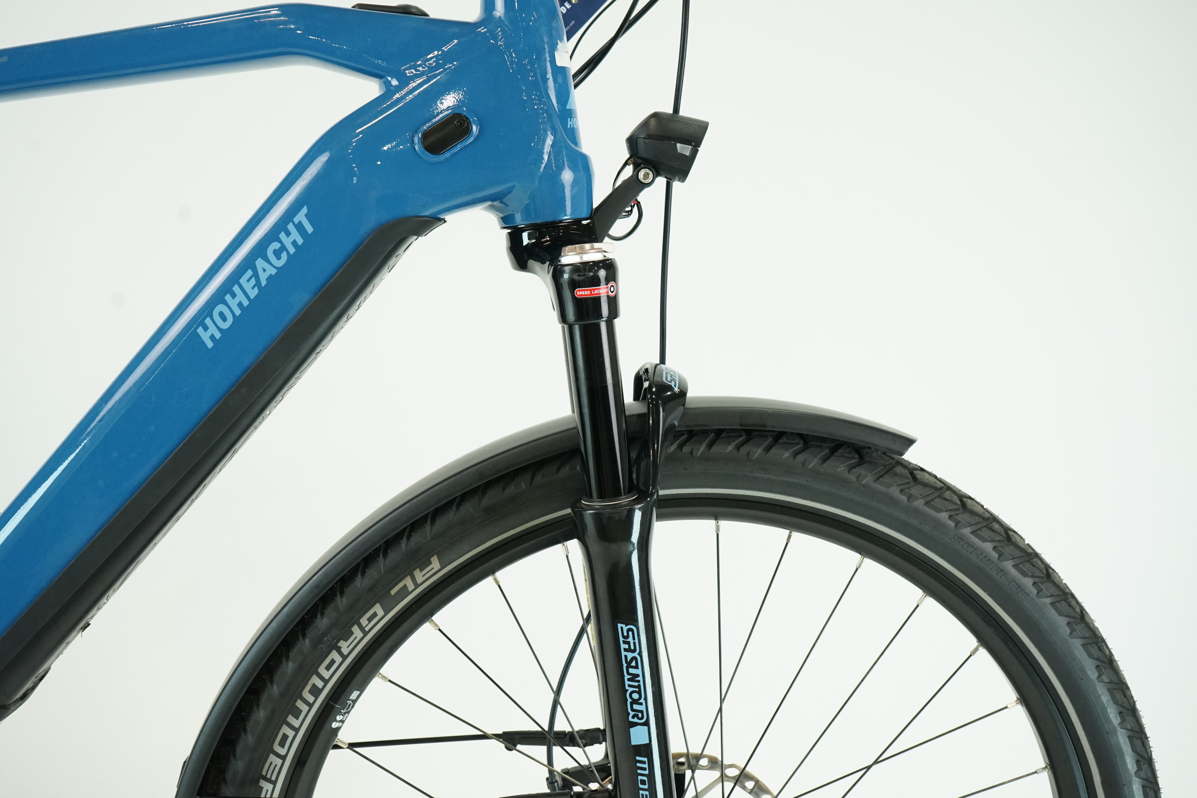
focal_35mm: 36
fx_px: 1197
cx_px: 598
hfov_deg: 53.1
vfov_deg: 36.9
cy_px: 399
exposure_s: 1/200
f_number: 6.3
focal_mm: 36
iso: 2500
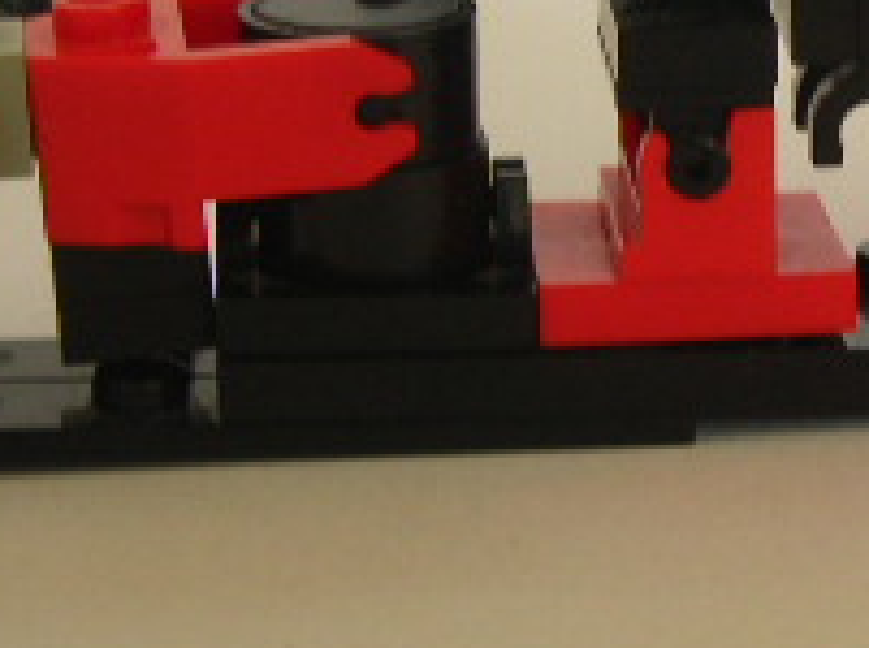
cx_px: 748
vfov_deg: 9.9
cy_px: 229
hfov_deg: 13.1
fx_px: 3759
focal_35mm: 150
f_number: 3.4
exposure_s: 1/19
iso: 50
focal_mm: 7.8
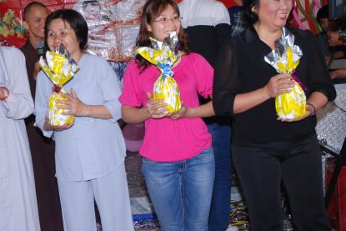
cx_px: 129
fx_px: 690
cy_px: 54
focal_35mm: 72
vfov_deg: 18.9
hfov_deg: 28.0
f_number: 6.3
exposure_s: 1/60
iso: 400
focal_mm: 31
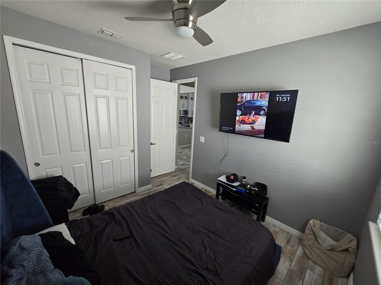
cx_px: 190
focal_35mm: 13
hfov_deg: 106.2
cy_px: 142
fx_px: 143
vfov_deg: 89.9
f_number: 2.2
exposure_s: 1/60
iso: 320
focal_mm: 2.2
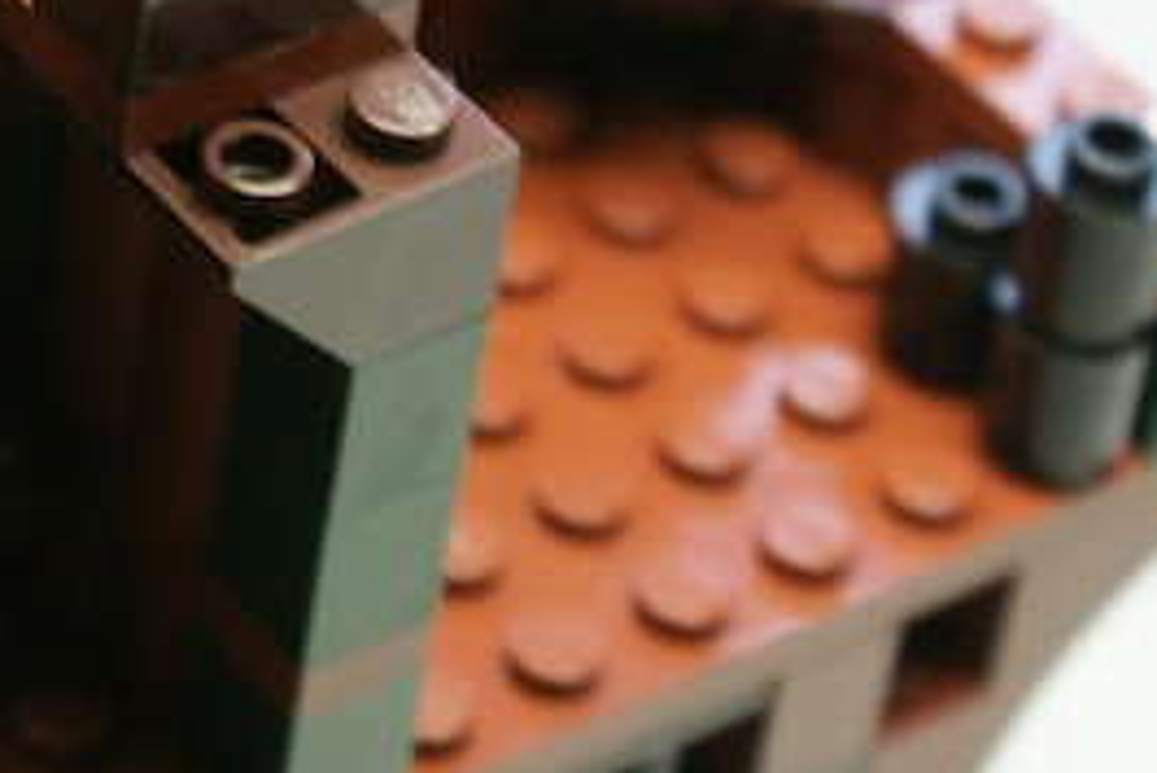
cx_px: -319
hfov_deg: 9.9
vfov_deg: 6.7
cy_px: -142
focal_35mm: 204
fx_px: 6544
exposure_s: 1/15
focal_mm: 45
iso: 400
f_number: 5.6
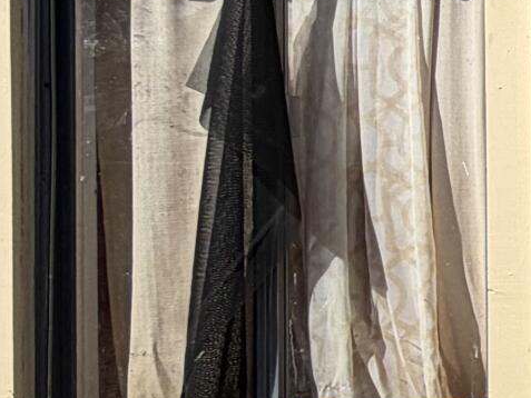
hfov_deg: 12.9
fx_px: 1350
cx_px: 1437
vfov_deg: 16.8
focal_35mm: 88
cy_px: 149
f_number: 2.2
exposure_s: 1/864
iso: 20
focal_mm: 2.22
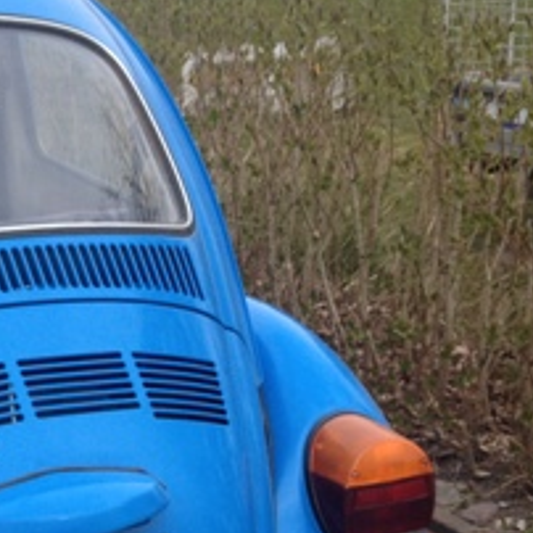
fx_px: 1707
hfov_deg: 17.3
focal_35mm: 98
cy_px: 488
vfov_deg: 17.5
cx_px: -16
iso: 50
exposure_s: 1/736
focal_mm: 4.28
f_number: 2.4
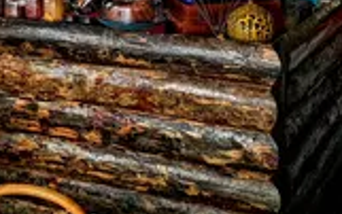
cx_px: 167
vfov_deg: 14.8
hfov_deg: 24.9
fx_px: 774
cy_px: -95
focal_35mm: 83
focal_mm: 3.95
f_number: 1.8
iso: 200
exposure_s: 4
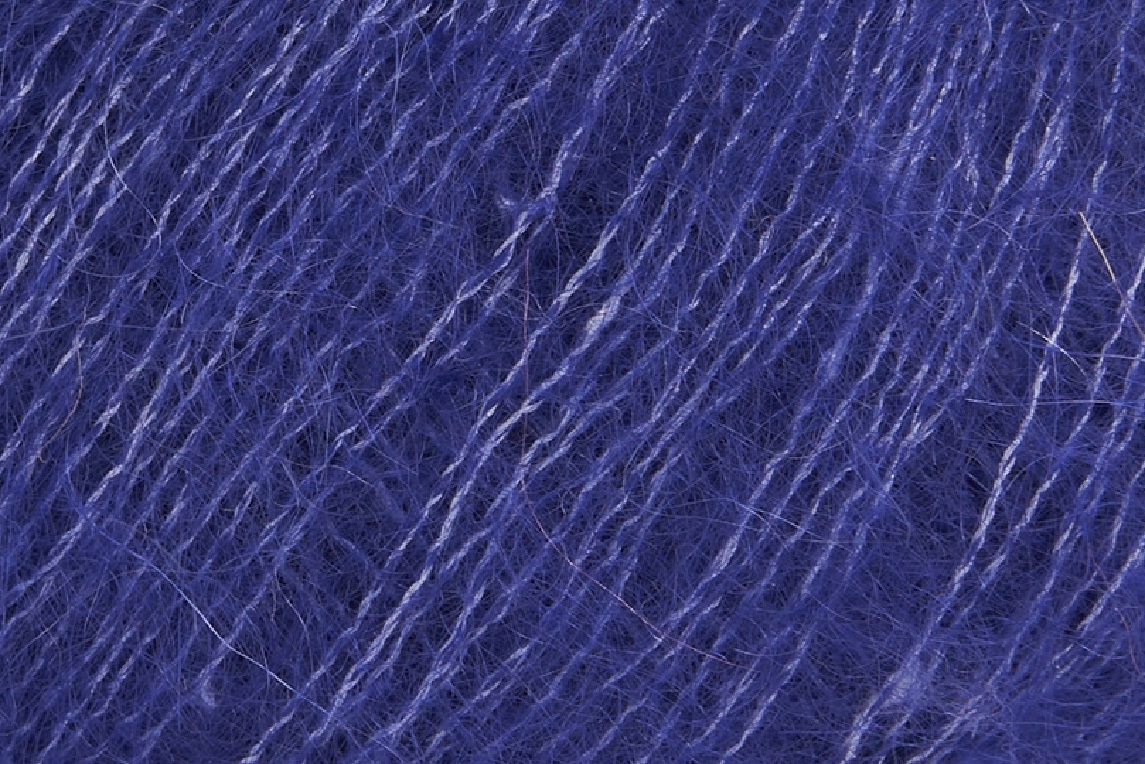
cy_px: 212
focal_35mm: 86
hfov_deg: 23.6
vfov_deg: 15.8
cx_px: 494
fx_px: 2736
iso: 200
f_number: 11
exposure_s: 1/125
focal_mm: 58
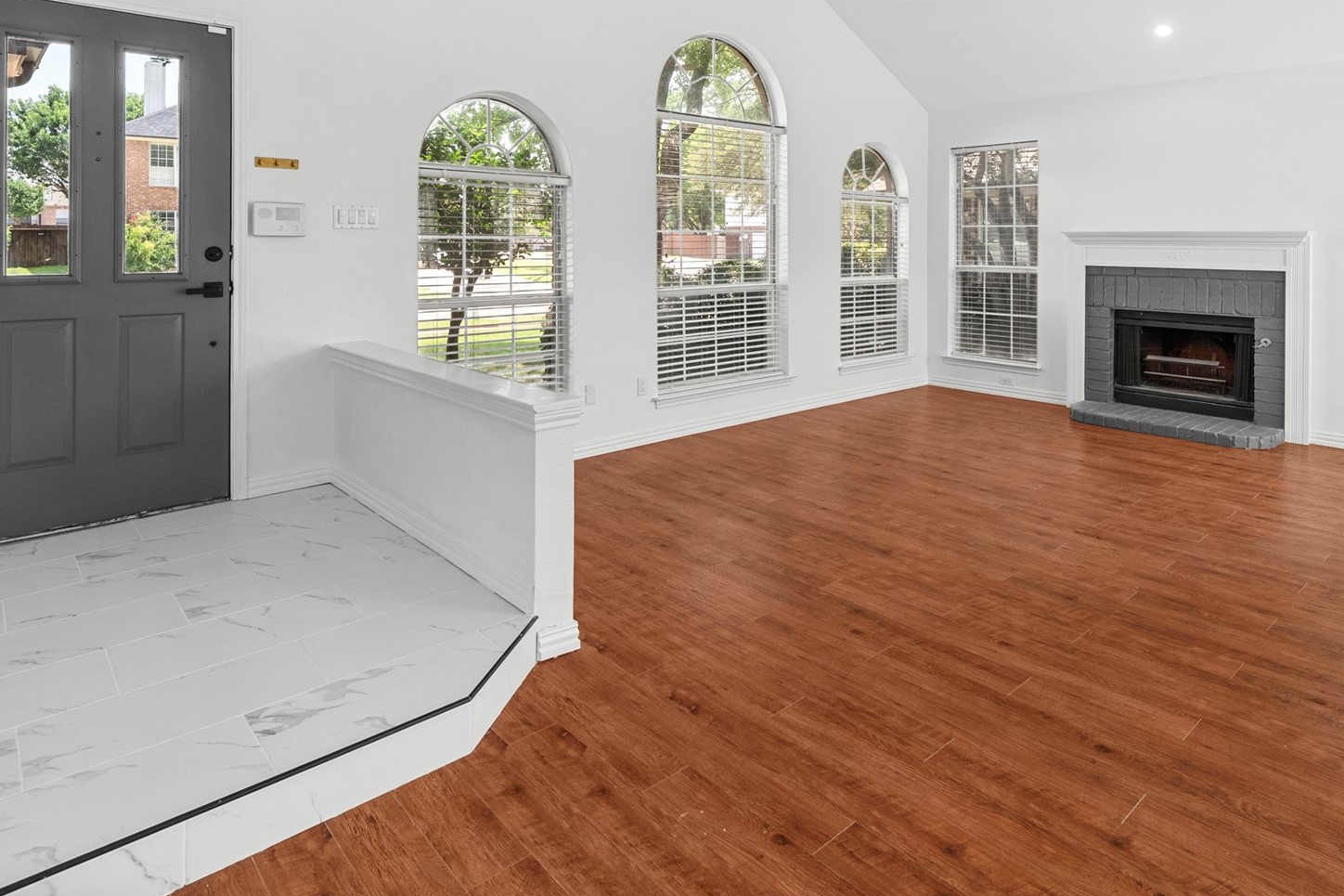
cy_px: 227
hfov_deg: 81.0
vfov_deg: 56.6
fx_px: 784
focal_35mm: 21
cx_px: 741
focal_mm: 14
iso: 400
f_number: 8
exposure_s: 1/3
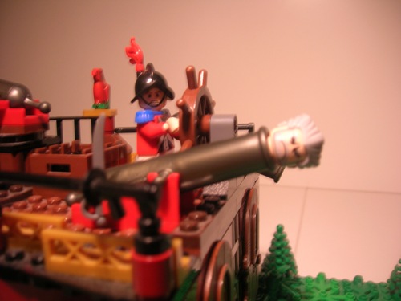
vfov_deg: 41.8
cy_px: 150
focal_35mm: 34
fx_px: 394
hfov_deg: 54.0
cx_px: 200
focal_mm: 5.7
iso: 50
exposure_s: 1/13.5
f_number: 2.9
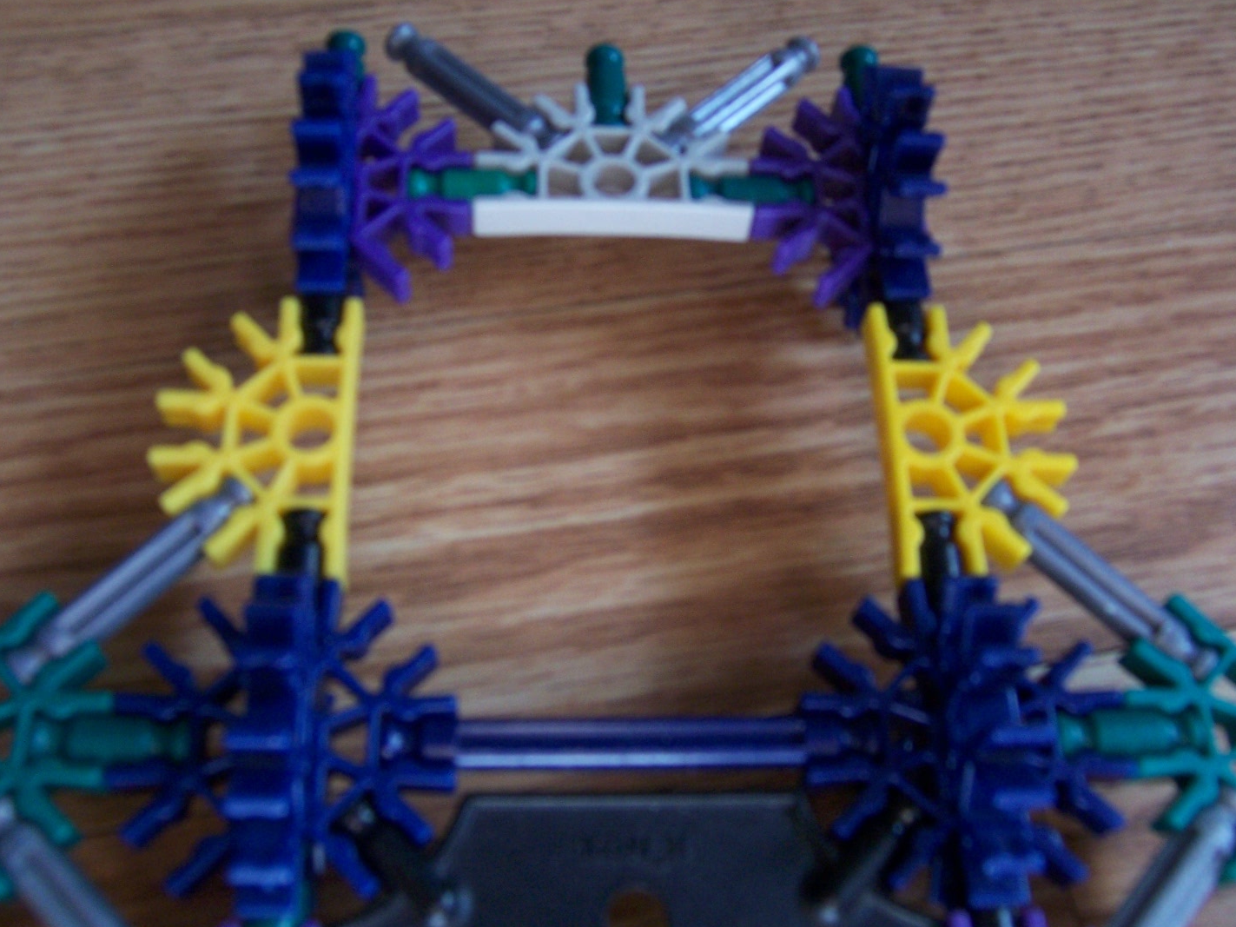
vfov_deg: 39.6
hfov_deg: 51.4
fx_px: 1285
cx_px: 599
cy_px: 440
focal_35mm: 36
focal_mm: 5.5
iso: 140
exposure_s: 1/30
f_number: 3.4
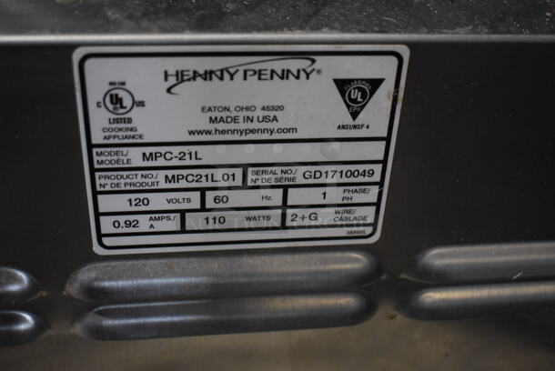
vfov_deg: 29.0
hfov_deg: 42.3
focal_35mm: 46
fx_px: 718
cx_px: 278
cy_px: 186
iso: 2200
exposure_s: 1/60
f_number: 4.2
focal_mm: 31
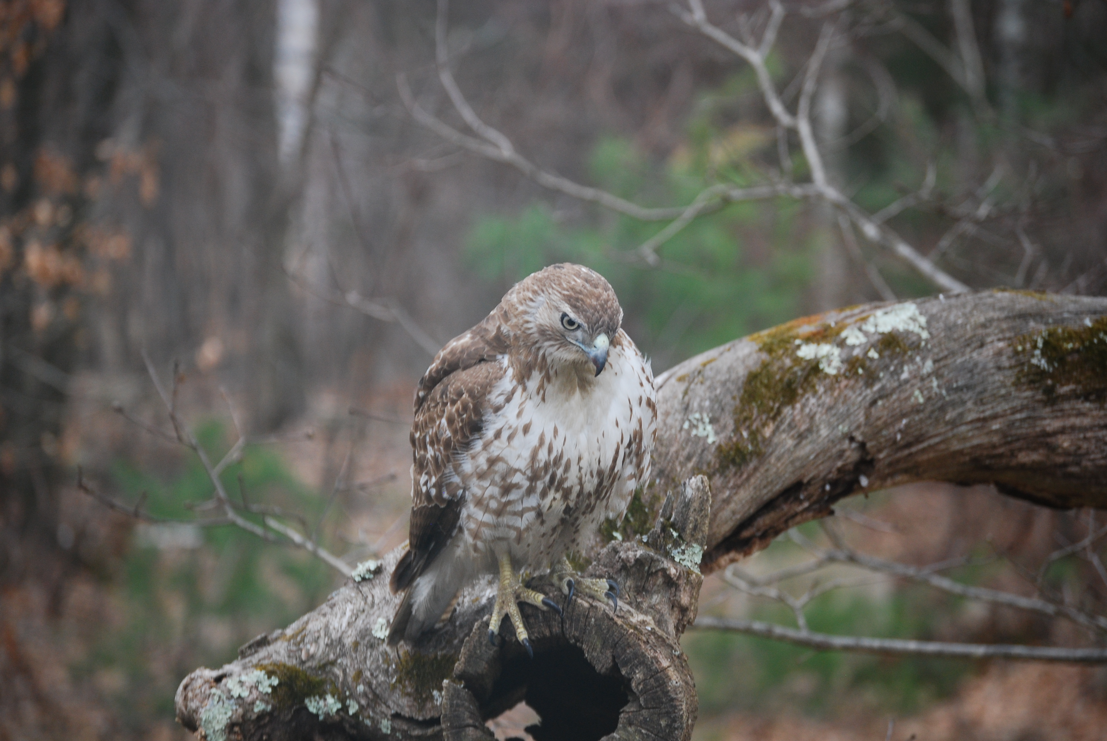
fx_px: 5172
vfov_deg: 8.2
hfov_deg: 12.2
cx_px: 554
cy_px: 370
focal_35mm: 168
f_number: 5
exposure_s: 1/80
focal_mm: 112
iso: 400
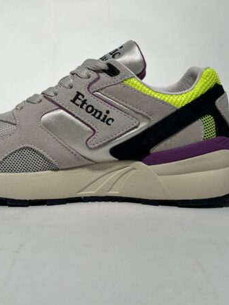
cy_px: 94
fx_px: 415
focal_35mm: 47
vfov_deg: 39.8
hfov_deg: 30.8
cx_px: 100
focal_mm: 5.1
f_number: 1.6
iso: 50
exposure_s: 1/696
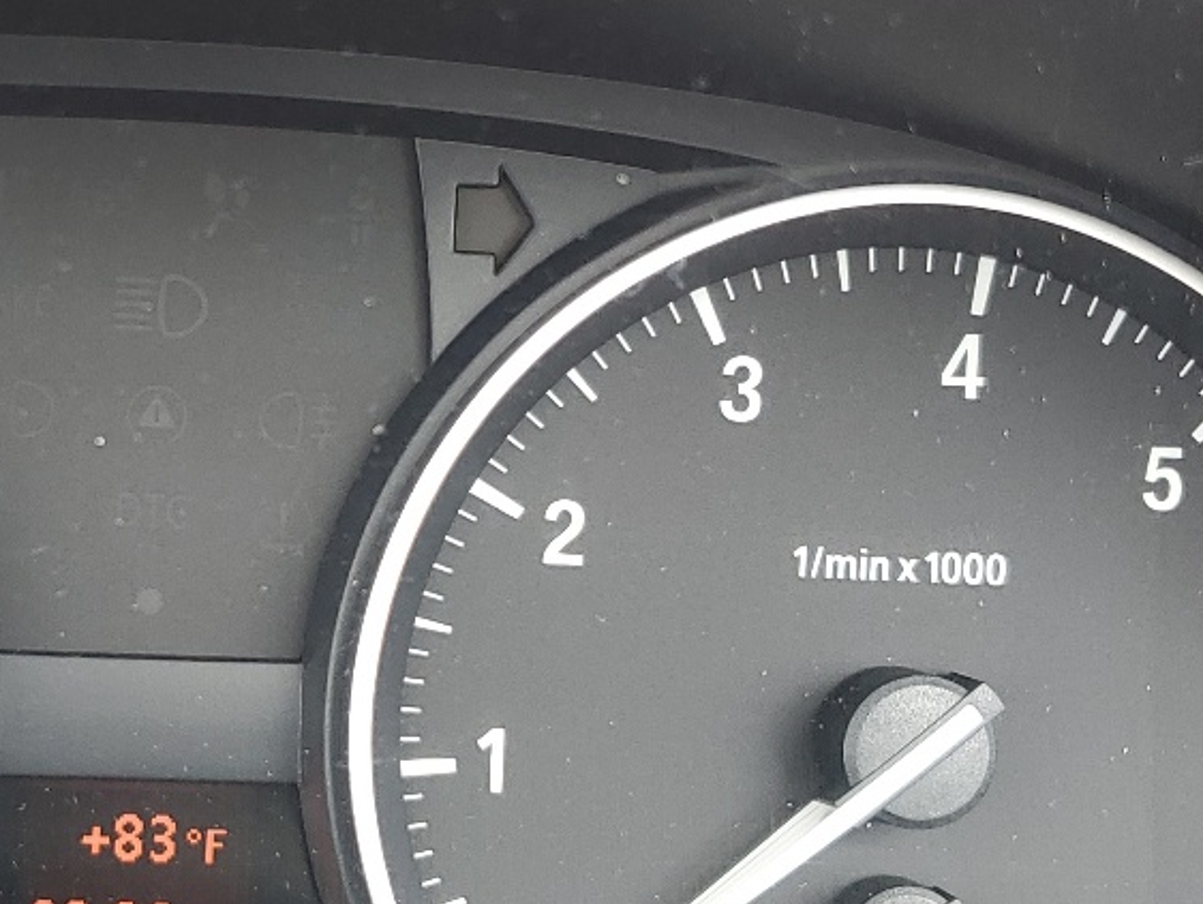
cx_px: 163
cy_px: 531
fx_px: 2573
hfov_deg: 25.6
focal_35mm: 74
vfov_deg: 19.9
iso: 50
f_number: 1.5
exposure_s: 1/123
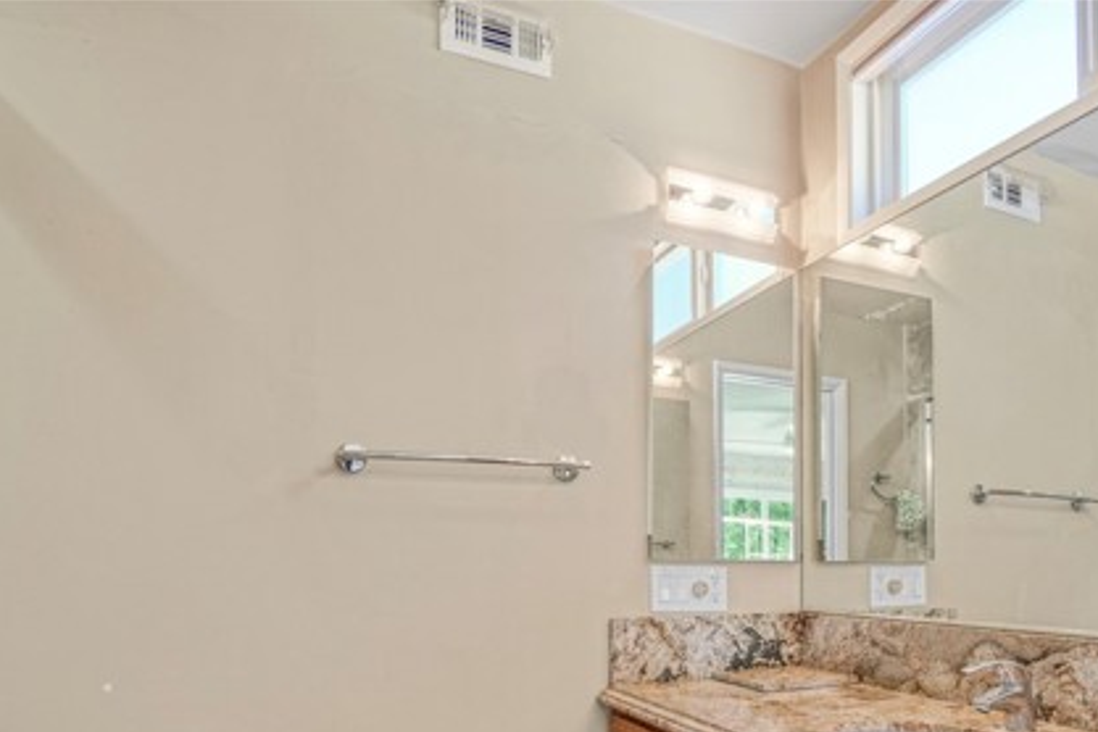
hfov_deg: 75.1
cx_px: 669
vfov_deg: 52.4
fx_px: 701
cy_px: 560
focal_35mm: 23
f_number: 4
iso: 800
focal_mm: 10
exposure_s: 1/25
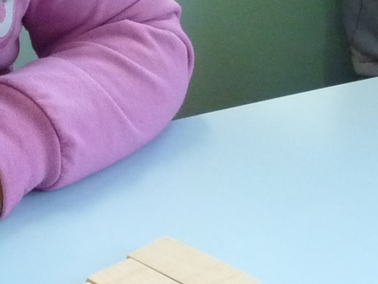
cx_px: 65
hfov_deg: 15.2
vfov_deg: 11.1
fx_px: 1409
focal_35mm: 129
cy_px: -131
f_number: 2.8
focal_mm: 4.8
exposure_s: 1/40
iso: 400
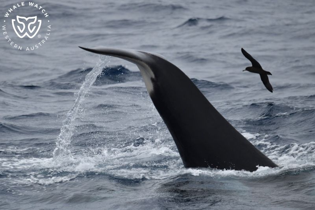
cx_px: 158
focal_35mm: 500
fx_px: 4374
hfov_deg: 4.1
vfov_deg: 2.7
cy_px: 105
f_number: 6.3
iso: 720
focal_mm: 500
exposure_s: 1/8000
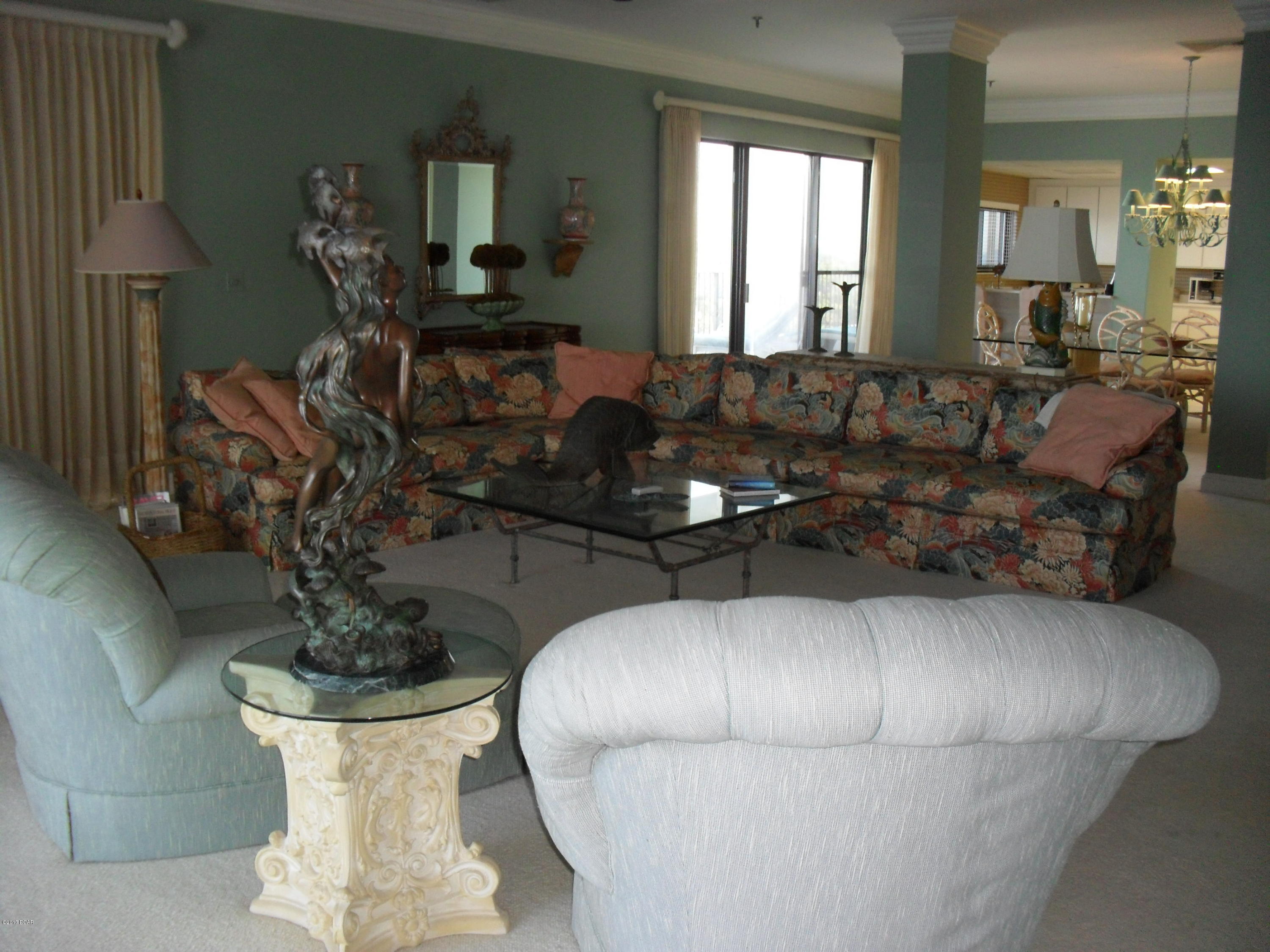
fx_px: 1284
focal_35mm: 35
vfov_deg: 40.7
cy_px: 476
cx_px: 635
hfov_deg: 52.6
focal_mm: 6.3
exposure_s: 1/45
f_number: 3.2
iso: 200
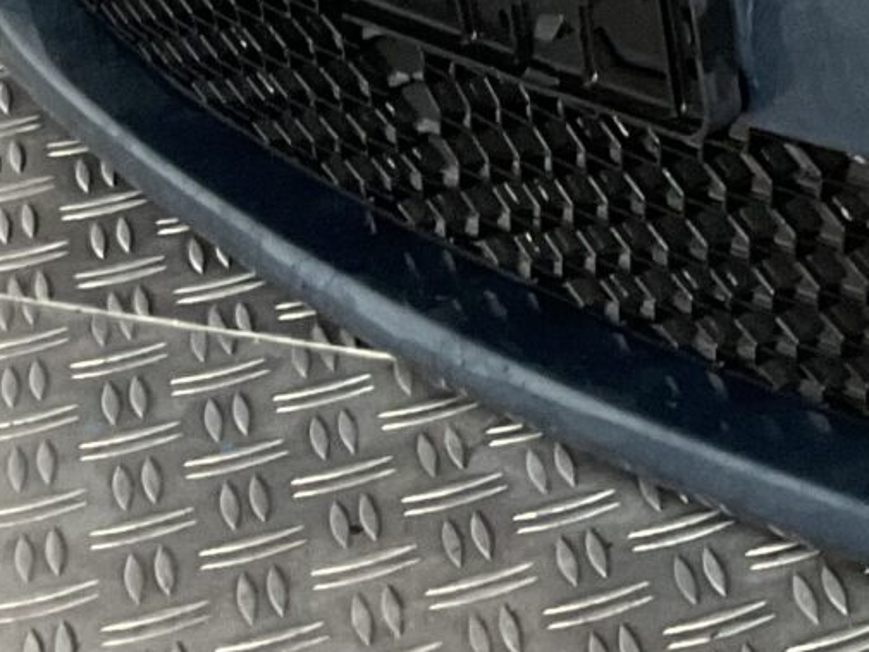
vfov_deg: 10.0
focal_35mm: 147
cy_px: -126
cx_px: 1819
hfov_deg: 11.8
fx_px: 3691
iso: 64
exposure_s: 1/60
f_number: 1.8
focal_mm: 3
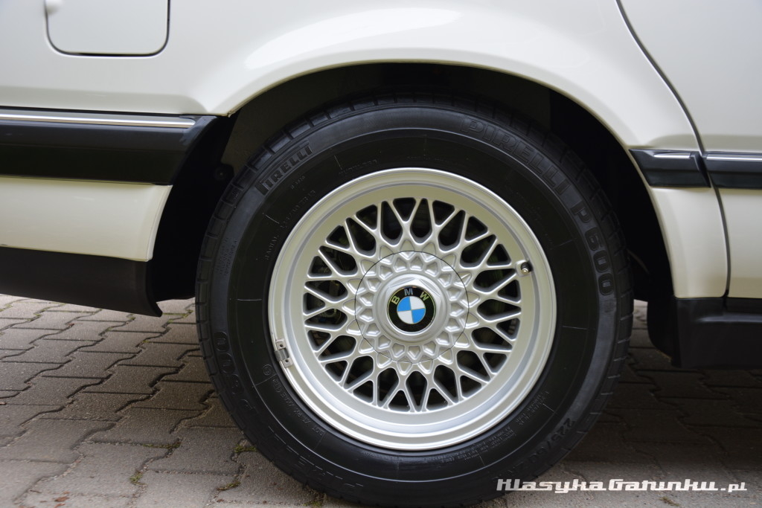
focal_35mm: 38
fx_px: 794
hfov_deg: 51.3
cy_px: 254
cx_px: 381
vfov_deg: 35.5
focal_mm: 25
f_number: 5
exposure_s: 1/100
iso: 400
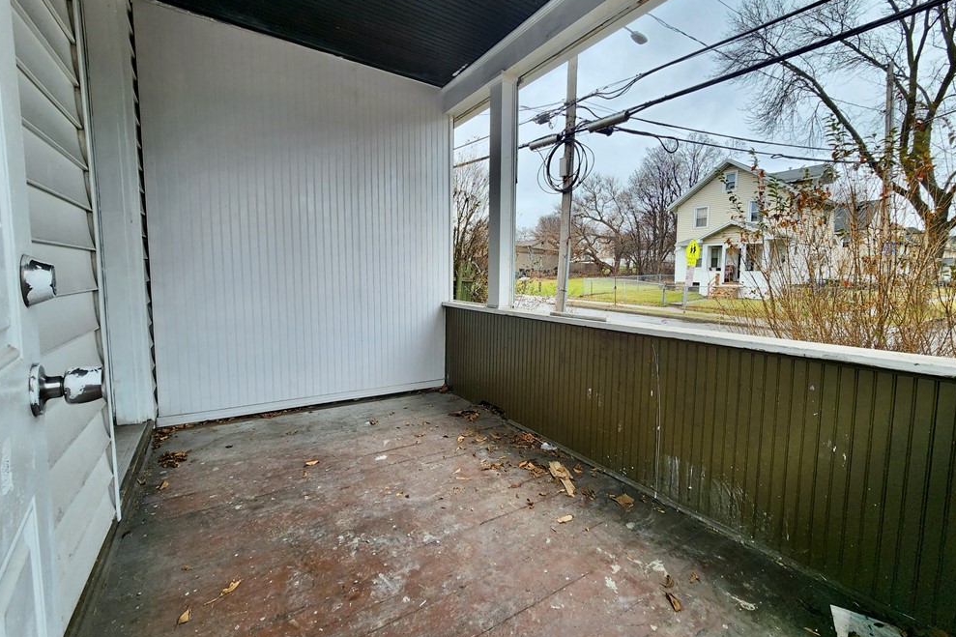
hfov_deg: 104.2
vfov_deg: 81.2
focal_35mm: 14
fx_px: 372
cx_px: 488
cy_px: 317
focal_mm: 2.2
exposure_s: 1/120
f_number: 2.2
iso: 64
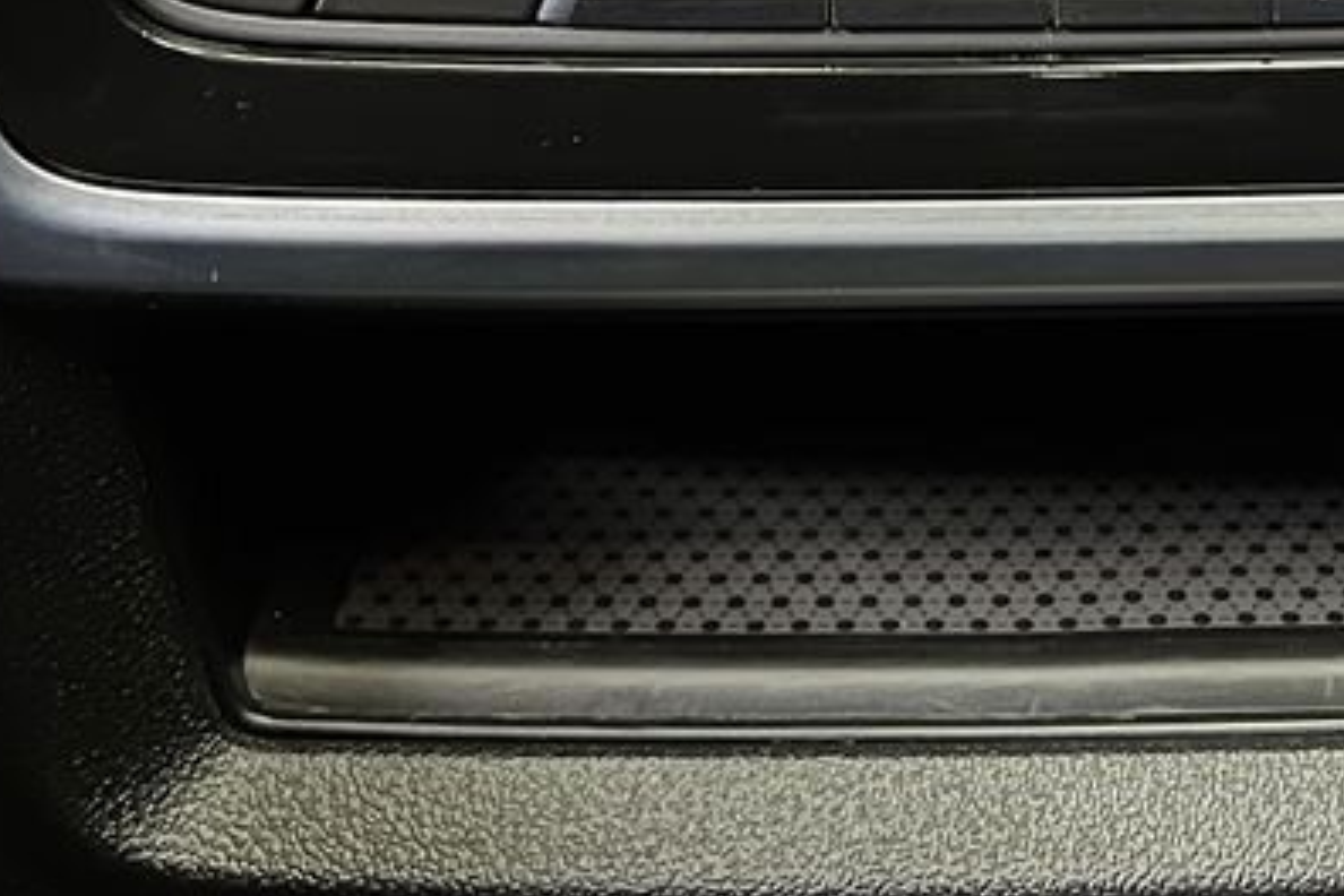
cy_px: -64
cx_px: 1062
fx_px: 3061
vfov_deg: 16.2
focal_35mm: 82
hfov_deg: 24.4
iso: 640
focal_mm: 5.7
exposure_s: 1/12
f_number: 1.5
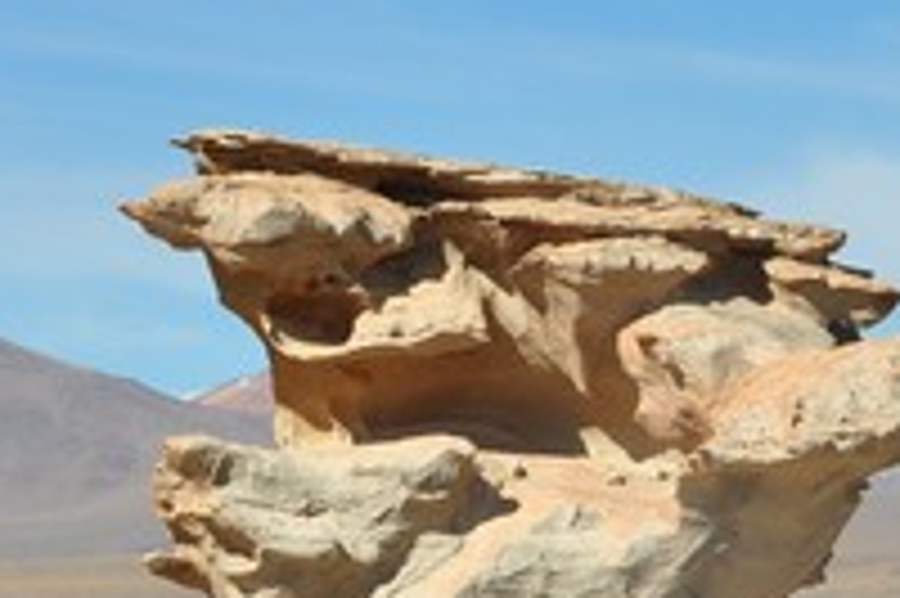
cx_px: 724
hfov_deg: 6.5
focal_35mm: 315
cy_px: 623
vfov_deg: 4.3
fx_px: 7868
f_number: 11
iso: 200
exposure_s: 1/400
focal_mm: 70
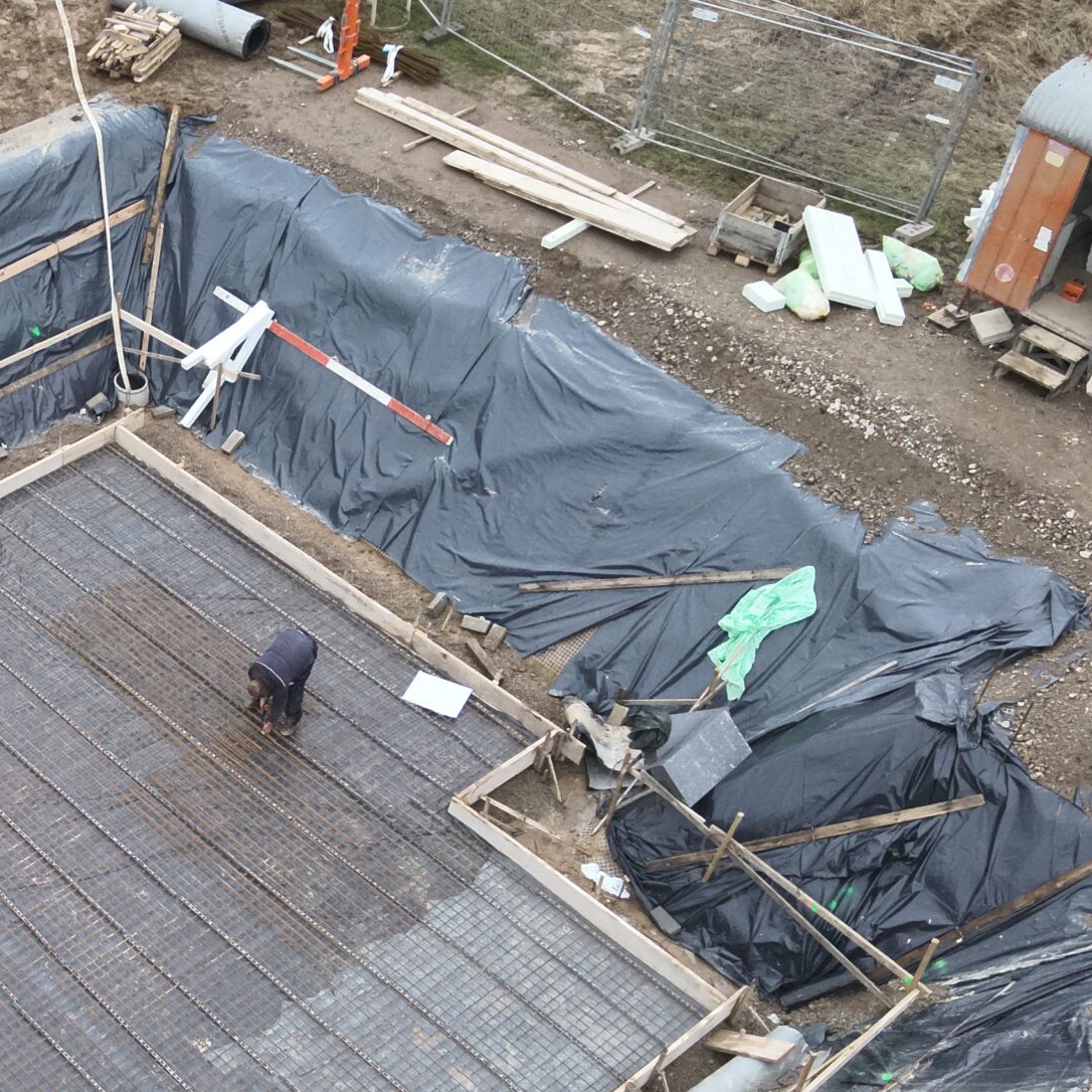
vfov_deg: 33.9
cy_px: 684
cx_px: -77
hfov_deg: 30.8
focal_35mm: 50
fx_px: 1785
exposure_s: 1/160
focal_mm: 4.4
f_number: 2.8
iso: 340
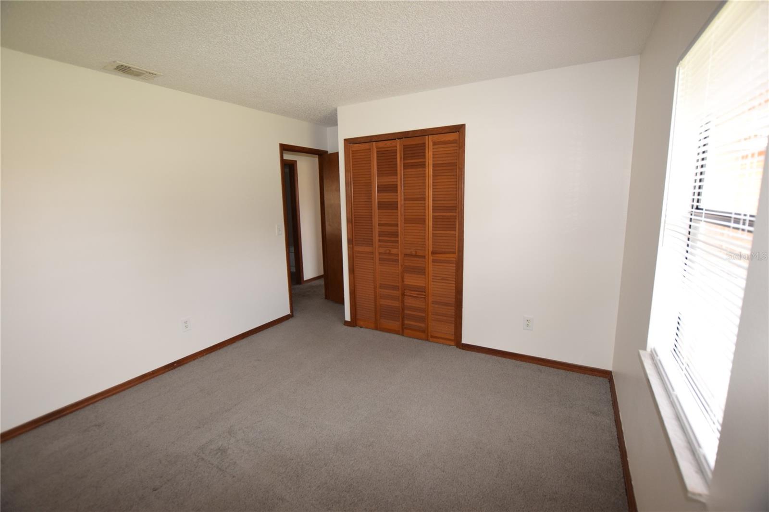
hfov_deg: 100.4
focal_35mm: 15
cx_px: 384
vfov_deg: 77.3
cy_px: 256
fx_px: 320
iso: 800
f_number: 4.5
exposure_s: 1/80
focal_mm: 10
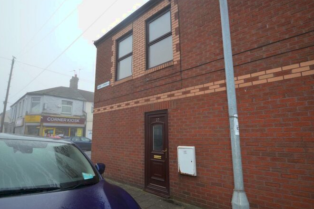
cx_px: 155
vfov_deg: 66.6
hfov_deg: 89.2
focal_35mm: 18
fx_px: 159
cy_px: 104
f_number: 3.5
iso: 110
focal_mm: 11.5
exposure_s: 1/200
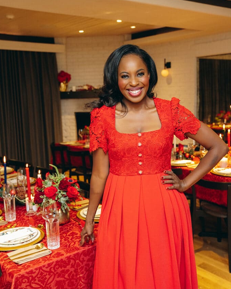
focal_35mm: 42
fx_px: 359
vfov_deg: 43.8
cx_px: 115
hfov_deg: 35.7
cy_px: 133
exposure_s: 1/250
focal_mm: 37
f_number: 3.5
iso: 2000
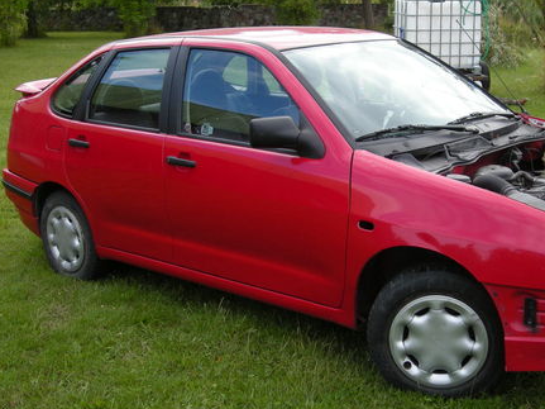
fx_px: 818
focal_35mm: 52
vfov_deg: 28.0
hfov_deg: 36.7
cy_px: 199
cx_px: 324
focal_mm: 5.7
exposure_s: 1/298
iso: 64
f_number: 2.8
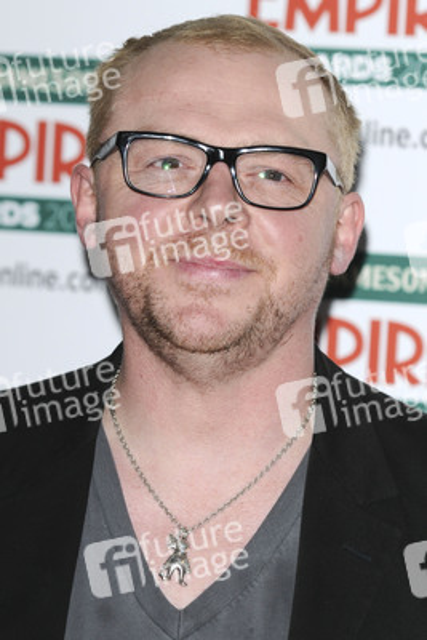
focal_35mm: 248
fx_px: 4399
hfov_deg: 5.6
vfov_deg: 8.3
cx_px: 214
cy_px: 320
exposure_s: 1/160
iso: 400
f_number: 5
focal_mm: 165
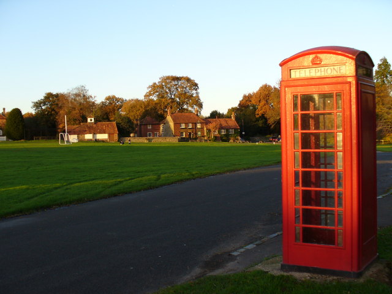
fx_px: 476
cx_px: 196
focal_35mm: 42
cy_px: 147
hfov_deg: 44.8
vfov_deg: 34.3
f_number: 2.9
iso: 80
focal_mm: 7
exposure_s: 1/250
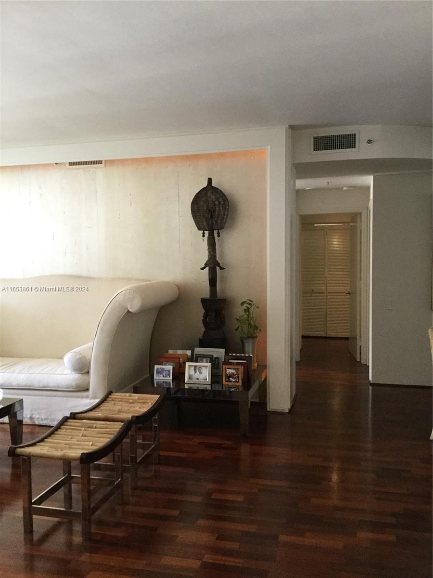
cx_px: 216
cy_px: 289
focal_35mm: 31
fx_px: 517
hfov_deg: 45.4
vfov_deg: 58.4
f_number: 2.4
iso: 200
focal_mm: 3.3
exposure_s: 1/30
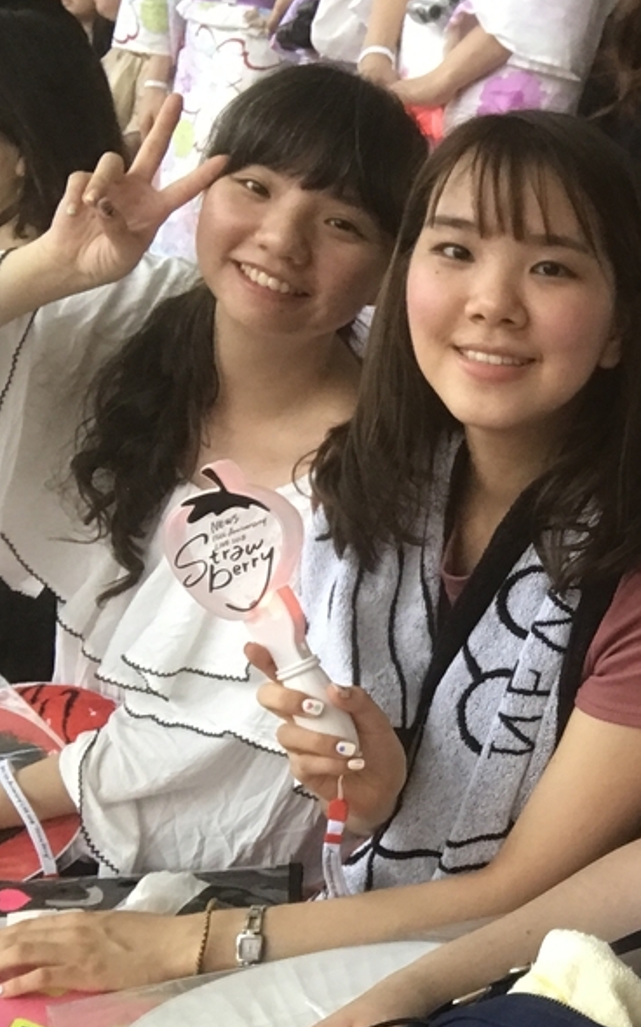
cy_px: 644
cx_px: 847
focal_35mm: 59
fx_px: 1650
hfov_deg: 20.1
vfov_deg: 34.4
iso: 50
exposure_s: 1/30
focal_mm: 2.87
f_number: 2.2
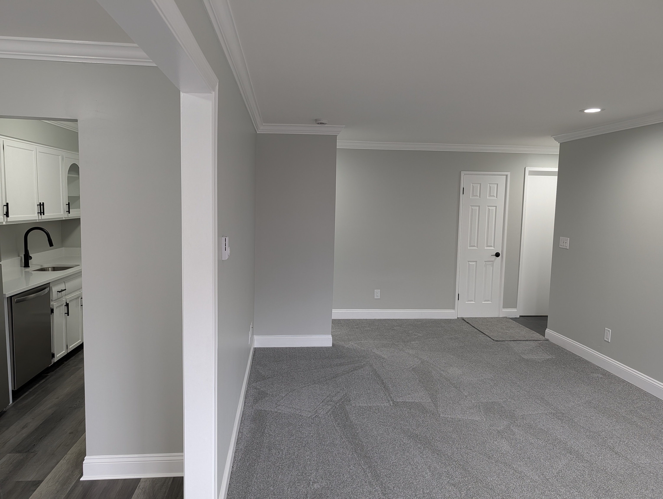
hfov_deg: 71.5
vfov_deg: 56.9
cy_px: 250
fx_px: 460
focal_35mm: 24
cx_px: 332
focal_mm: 6.9
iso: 101
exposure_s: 1/60
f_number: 1.68
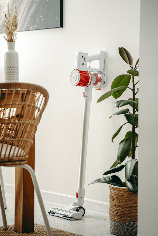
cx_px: 79
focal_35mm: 105
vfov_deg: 19.5
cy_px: 118
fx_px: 691
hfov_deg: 13.0
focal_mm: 105
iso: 160
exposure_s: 1/160
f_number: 3.5
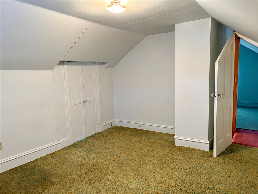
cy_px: 97
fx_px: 194
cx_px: 129
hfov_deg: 67.3
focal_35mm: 26
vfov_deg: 53.1
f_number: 1.6
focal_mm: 5.96
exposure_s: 1/40
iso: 400
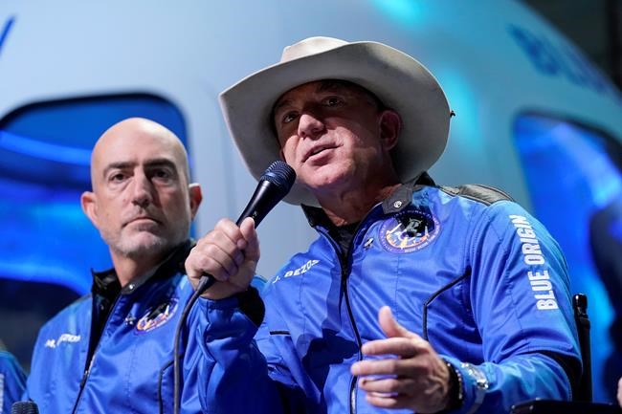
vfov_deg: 8.3
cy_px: 207
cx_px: 311
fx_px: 2850
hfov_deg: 12.5
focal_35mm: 165
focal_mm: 165
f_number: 4
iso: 5000
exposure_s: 1/500
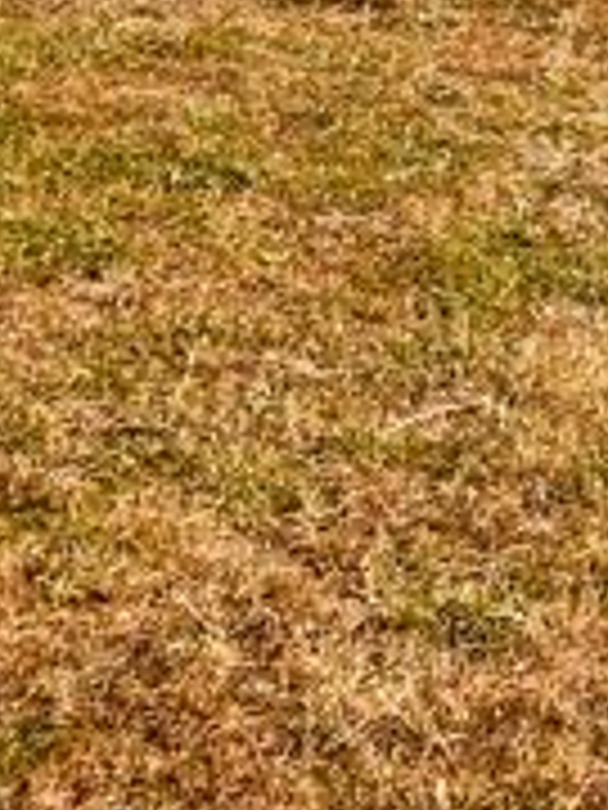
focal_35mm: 121
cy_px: -806
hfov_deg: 11.1
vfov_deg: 13.8
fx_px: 2834
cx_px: 1236
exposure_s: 1/3731
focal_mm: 4.25
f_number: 1.8
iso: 32
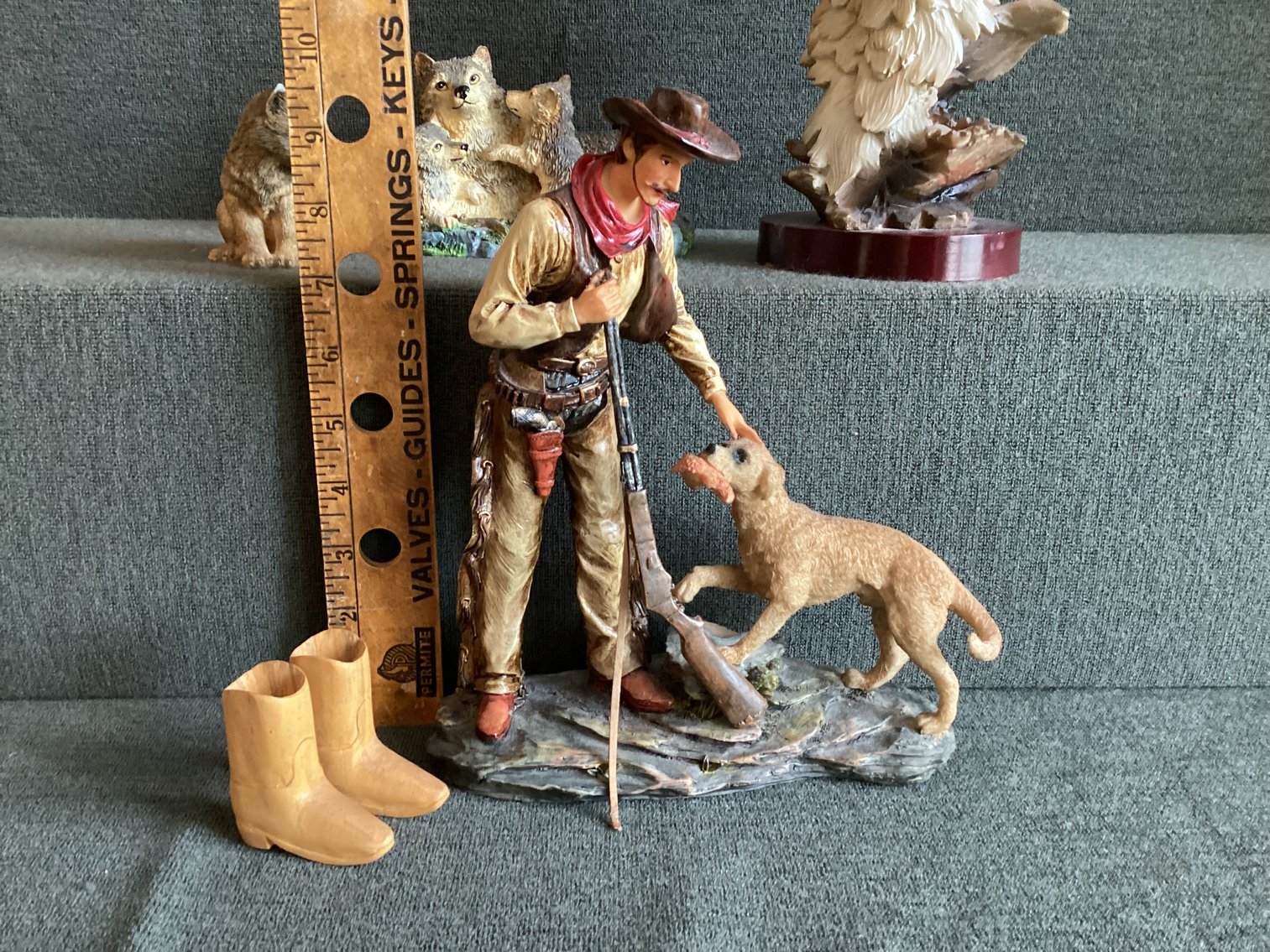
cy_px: 476
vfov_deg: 45.4
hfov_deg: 58.3
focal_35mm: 31
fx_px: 1137
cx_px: 635
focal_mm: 3.3
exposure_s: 1/40
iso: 400
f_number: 2.4
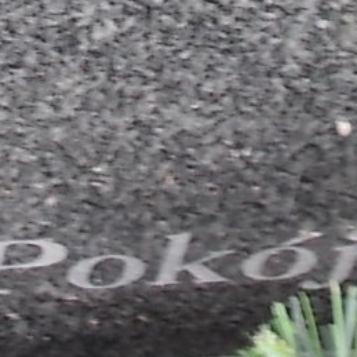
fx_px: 1657
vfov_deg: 10.9
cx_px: -63
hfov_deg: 12.0
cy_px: -412
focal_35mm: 142
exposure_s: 1/30
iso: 80
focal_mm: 4.6
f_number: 3.2
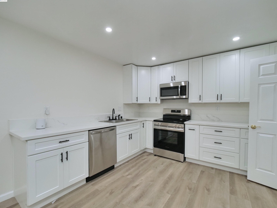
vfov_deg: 81.7
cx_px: 143
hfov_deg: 98.1
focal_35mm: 15
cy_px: 109
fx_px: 120
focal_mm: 7
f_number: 4.5
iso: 800
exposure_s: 1/160
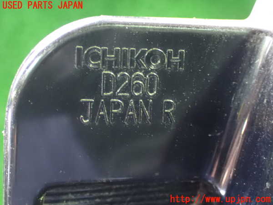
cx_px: 136
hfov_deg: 35.5
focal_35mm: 54
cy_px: 102
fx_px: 426
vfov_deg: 27.0
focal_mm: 9.65
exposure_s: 1/13
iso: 1600
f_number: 3.3
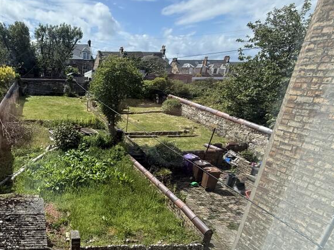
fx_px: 241
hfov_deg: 62.8
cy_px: 170
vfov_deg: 53.6
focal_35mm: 25
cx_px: 62
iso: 50
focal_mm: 2.22
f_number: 2.2
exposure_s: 1/970
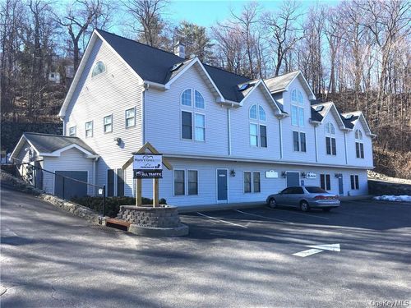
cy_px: 154
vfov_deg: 48.2
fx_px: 344
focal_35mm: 29
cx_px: 206
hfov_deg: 61.7
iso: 25
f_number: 2.2
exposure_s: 1/641
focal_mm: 4.15
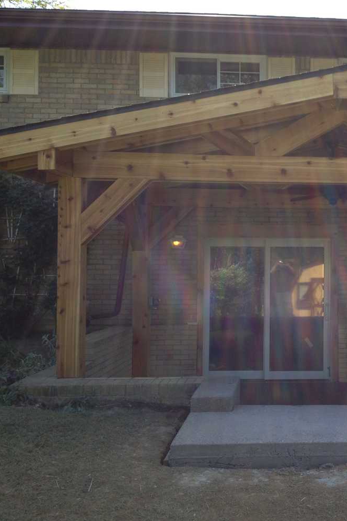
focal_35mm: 49
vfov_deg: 40.3
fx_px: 708
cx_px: 333
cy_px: 259
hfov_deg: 26.3
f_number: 2.4
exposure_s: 1/487
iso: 50
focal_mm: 4.28
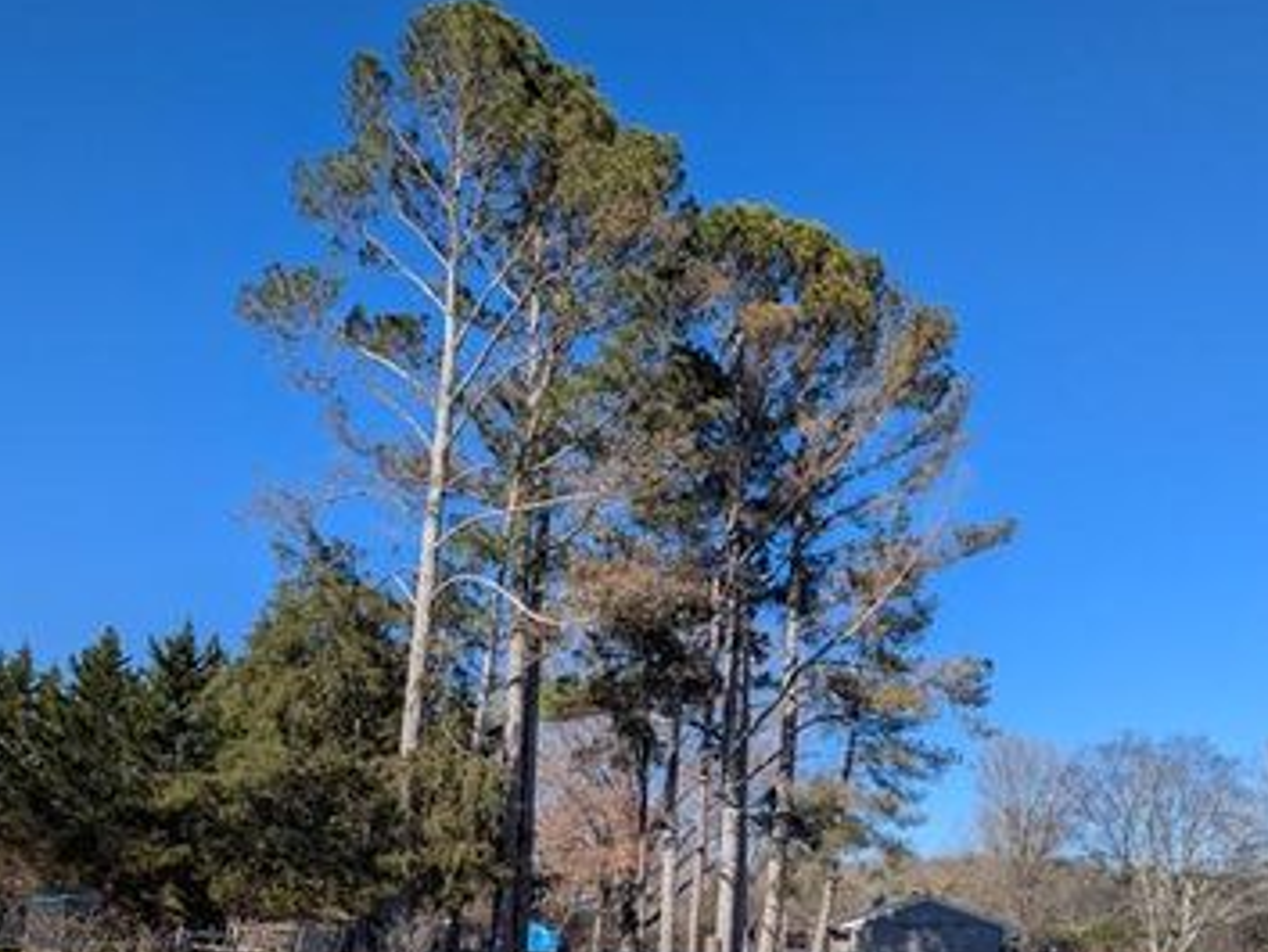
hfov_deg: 53.3
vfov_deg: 41.3
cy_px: 636
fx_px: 1246
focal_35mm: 34
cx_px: 805
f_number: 1.85
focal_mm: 6.81
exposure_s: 1/1770
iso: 44
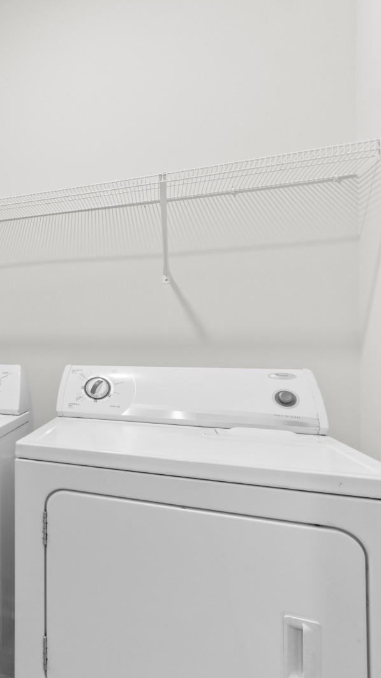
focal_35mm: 24
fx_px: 431
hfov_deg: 36.7
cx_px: -76
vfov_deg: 76.3
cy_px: 339
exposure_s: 1/3
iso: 100
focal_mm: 10
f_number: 4.5
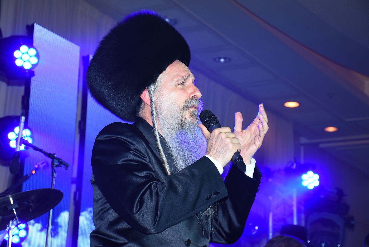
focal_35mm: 105
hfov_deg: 19.4
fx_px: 1077
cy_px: 124
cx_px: 184
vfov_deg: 13.1
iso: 500
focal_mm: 70
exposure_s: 1/60
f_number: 7.1
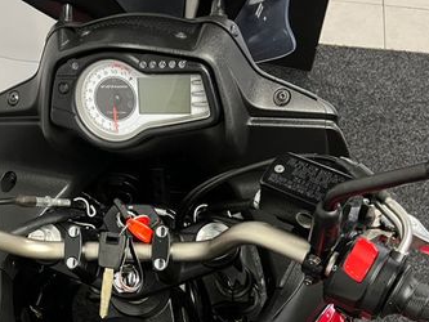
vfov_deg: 27.8
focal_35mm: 50
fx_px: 620
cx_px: 139
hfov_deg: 37.7
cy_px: 305
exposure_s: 1/50
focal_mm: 5.1
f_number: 1.6
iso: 200
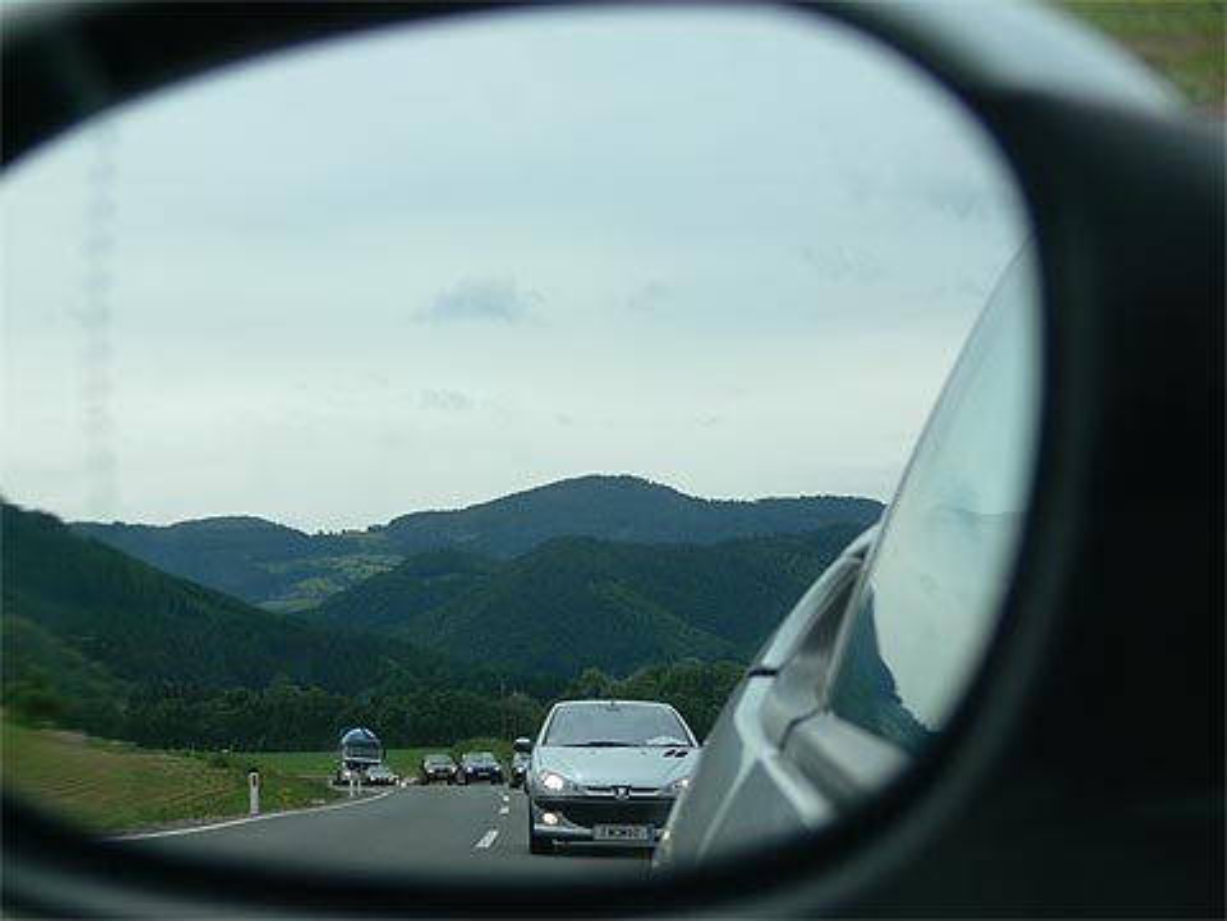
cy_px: 460
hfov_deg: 16.7
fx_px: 4183
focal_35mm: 118
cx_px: 614
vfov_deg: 12.6
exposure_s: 1/1000
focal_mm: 25
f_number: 3.6
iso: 100
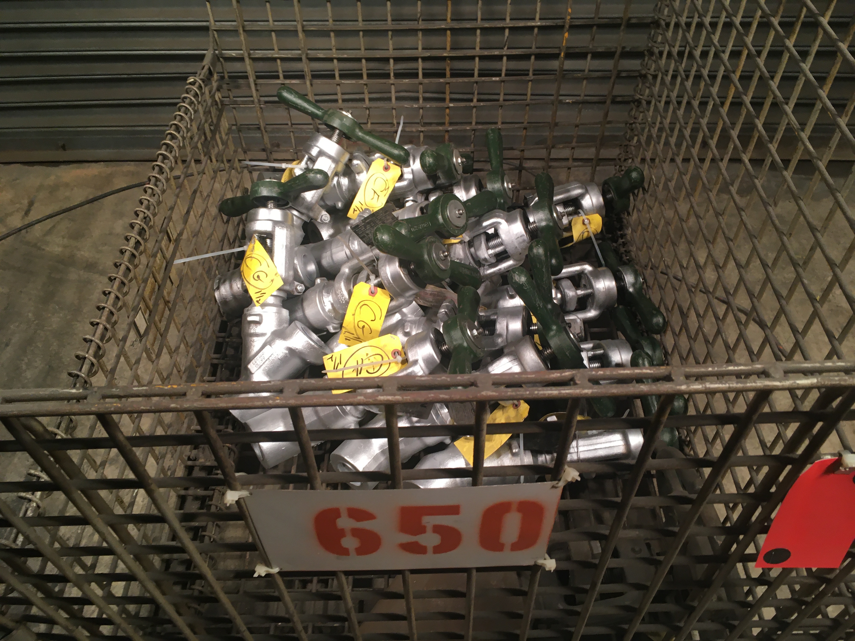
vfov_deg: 48.2
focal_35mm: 29
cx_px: 428
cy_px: 320
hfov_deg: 61.7
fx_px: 716
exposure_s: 1/30
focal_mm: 4.15
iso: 50
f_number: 2.2
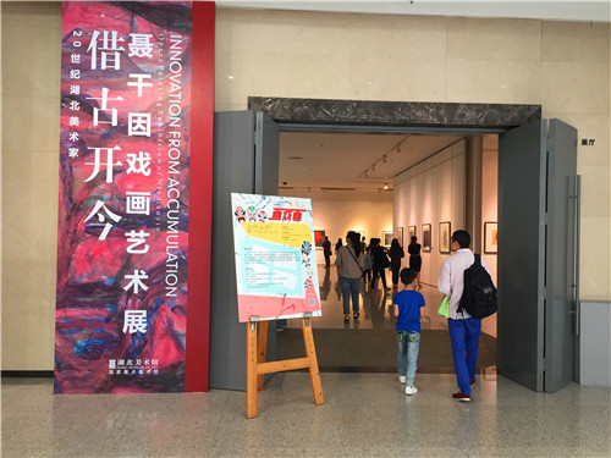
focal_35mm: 29
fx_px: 512
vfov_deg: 48.2
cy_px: 229
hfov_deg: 61.7
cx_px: 306
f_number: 2.2
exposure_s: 1/30
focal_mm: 4.15
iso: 40
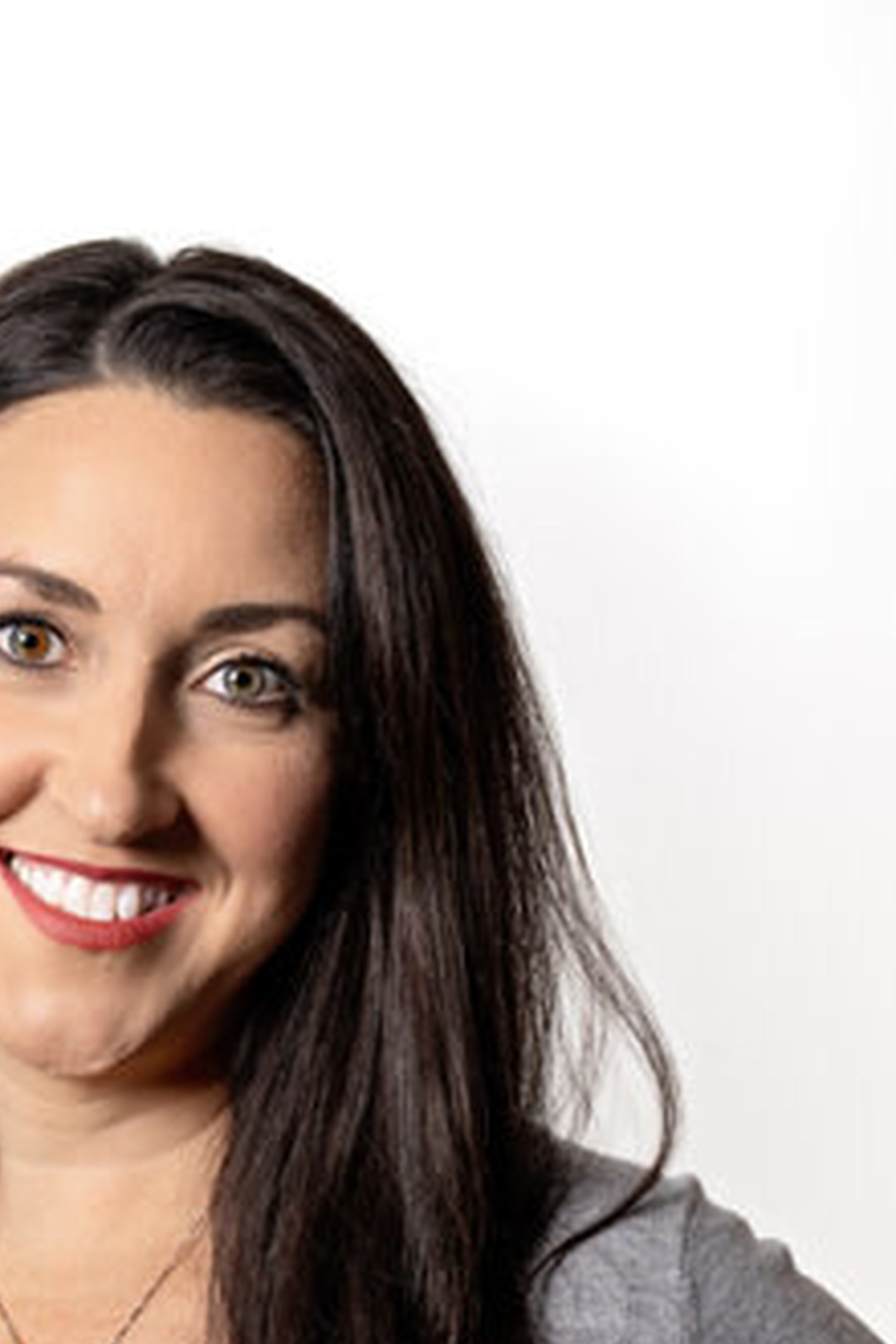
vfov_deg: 19.9
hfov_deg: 13.7
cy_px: 1383
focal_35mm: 99
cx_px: 130
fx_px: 3696
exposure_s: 1/125
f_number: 3.5
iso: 100
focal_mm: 43
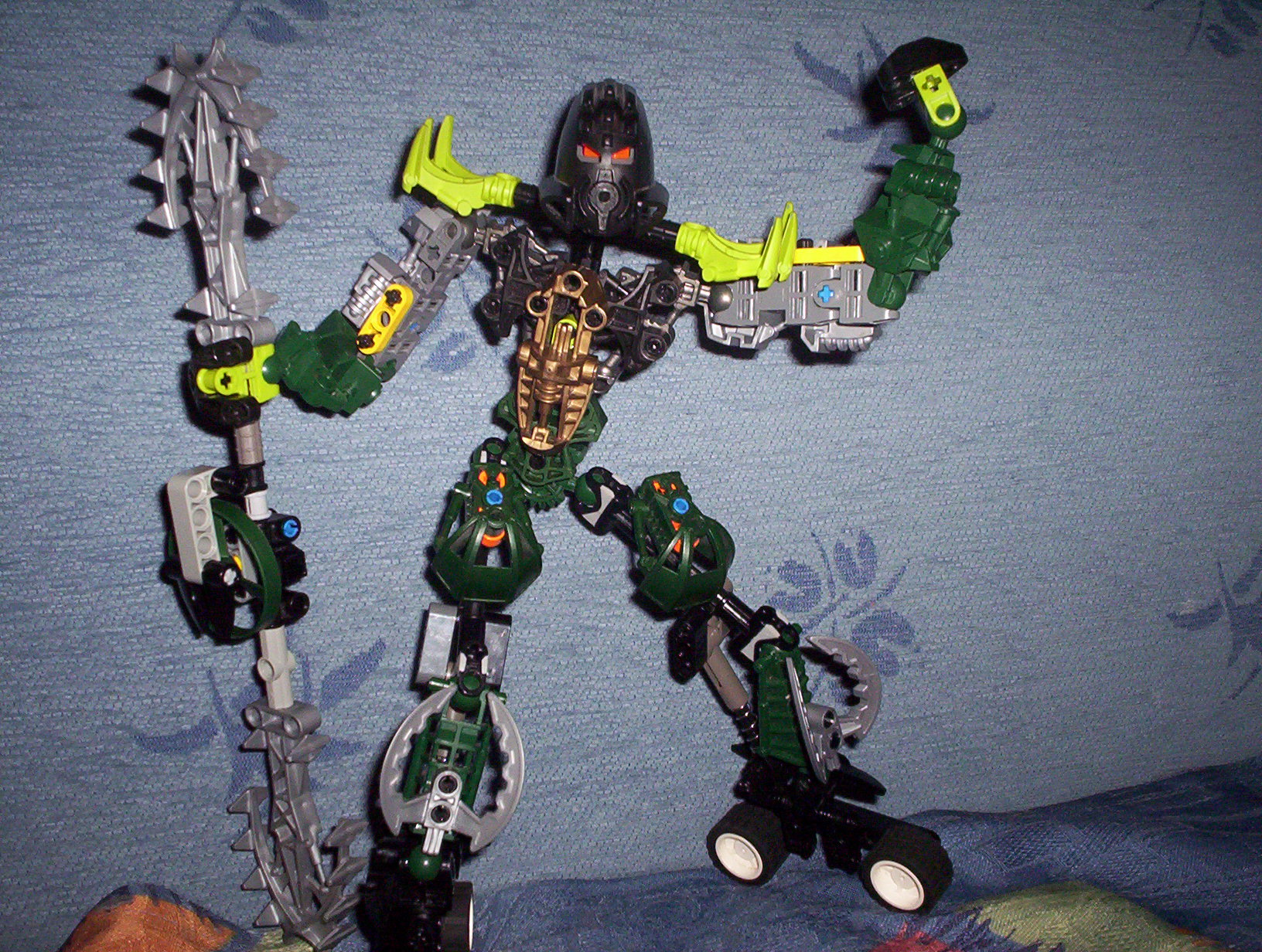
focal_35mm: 38
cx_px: 631
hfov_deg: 48.9
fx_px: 1389
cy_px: 476
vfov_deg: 37.9
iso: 140
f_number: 4.5
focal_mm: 4.99
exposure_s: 1/60
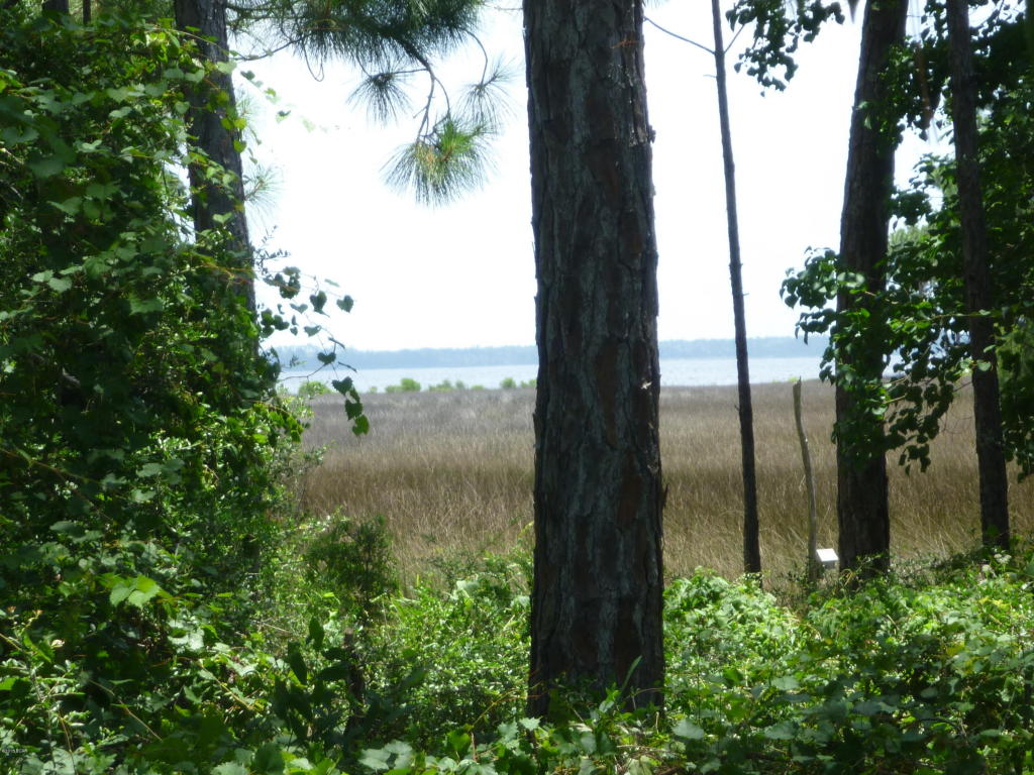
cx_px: 517
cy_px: 388
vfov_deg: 9.5
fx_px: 4690
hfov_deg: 12.6
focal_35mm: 157
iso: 100
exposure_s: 1/125
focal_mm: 22.8
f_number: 5.9
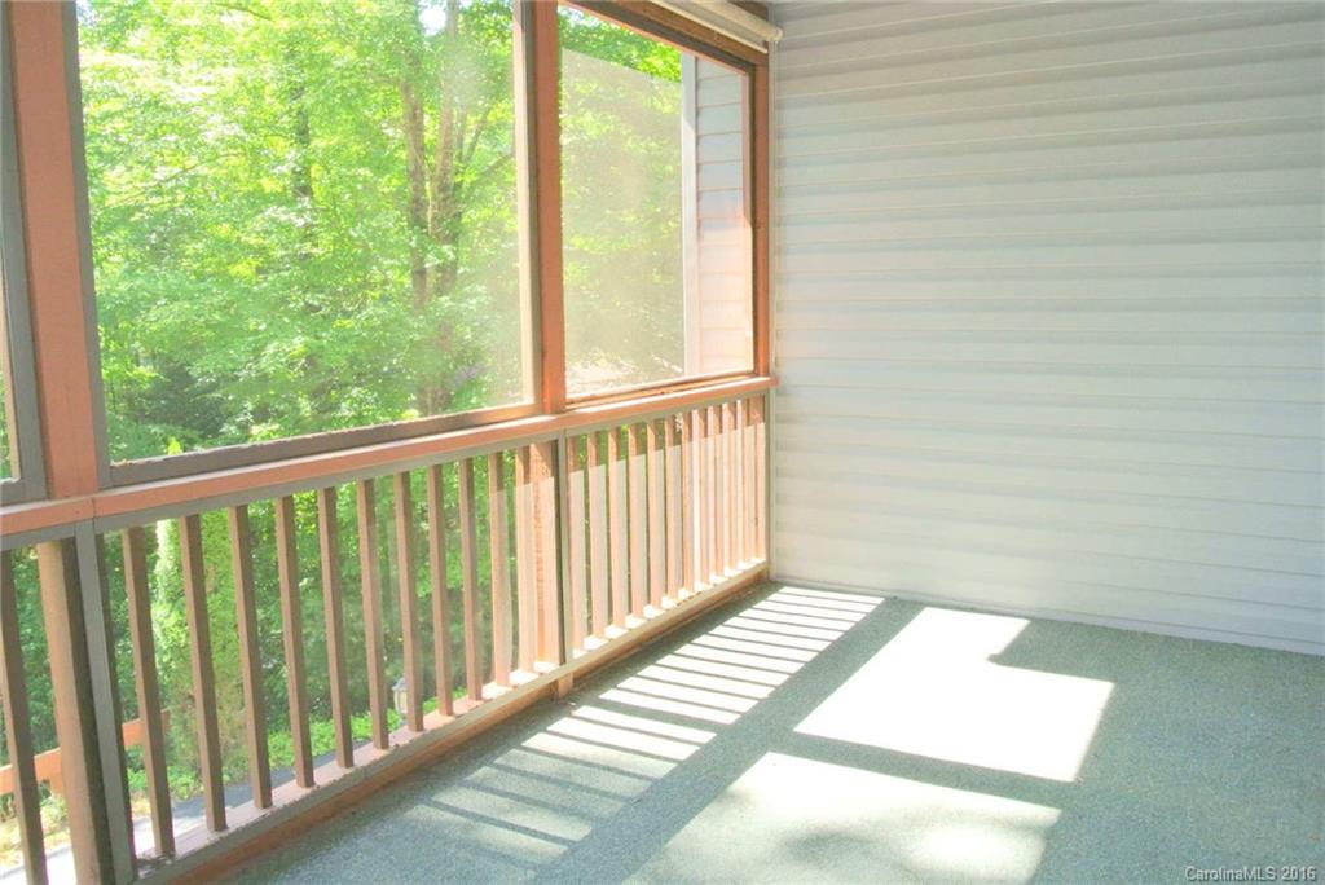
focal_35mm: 27
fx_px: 994
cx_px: 662
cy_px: 442
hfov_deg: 67.4
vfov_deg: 48.0
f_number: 8
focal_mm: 10
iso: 400
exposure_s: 1/60
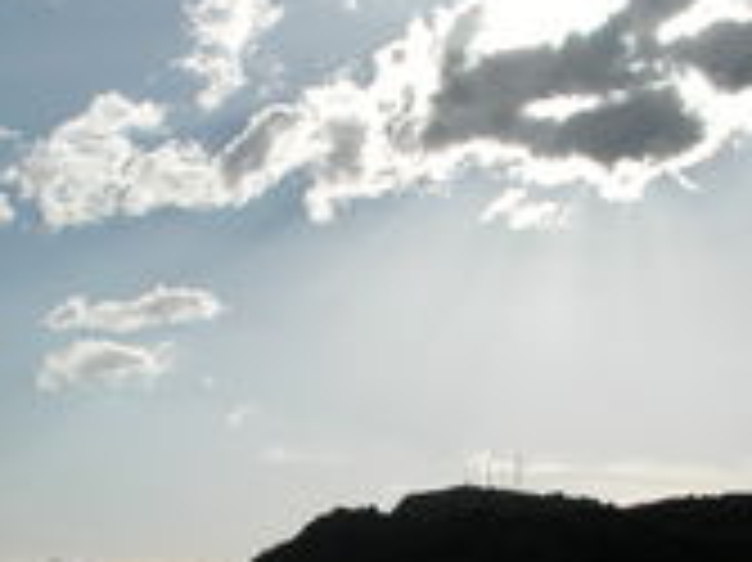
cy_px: 405
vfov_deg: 17.5
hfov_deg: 23.2
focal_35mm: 84
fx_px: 1824
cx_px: 248
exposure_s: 1/847
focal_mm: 8.9
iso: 100
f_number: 8
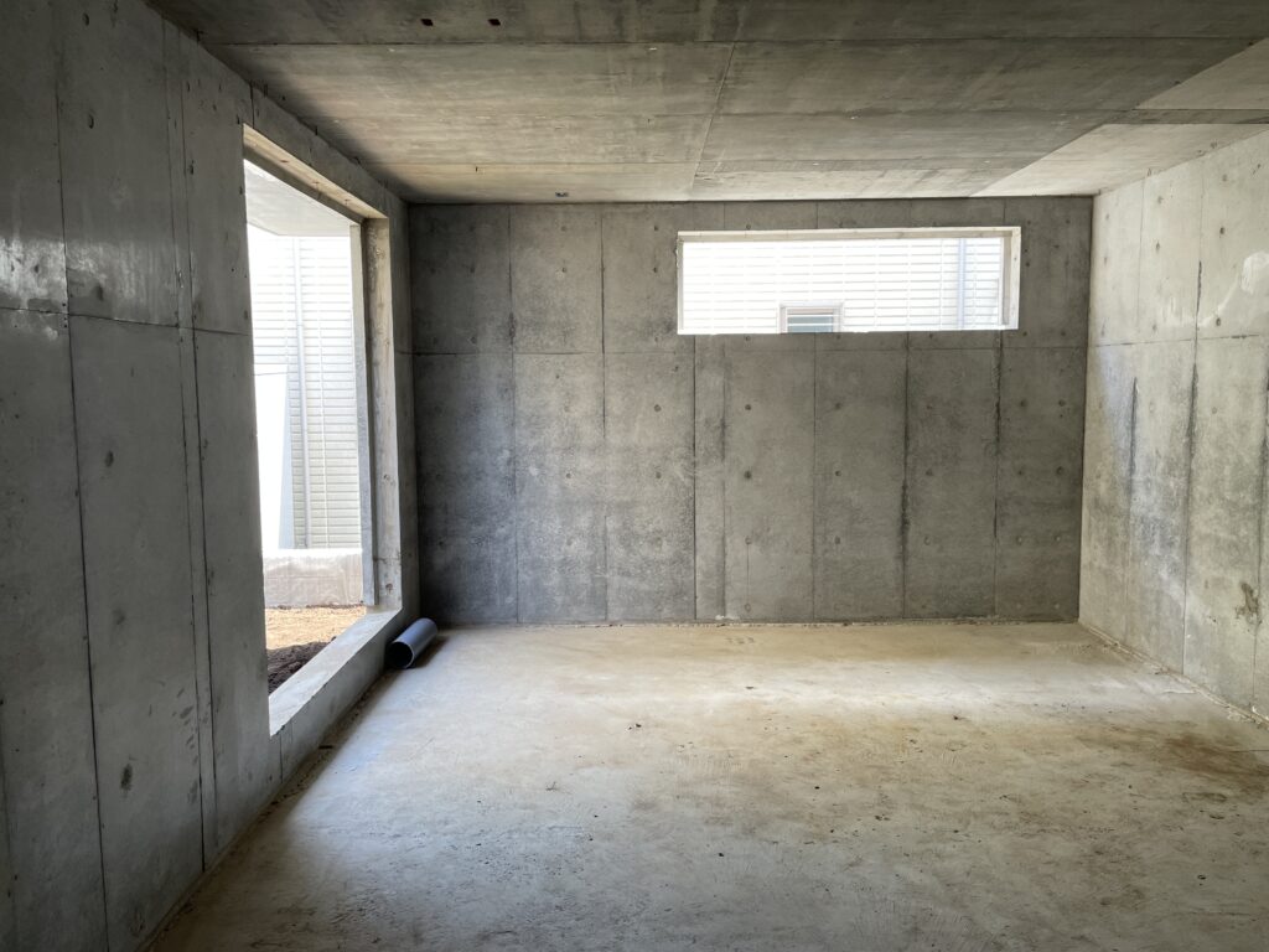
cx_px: 634
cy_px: 476
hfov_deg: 67.3
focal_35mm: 26
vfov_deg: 53.1
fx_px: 953
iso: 64
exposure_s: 1/121
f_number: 1.6
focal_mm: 4.2
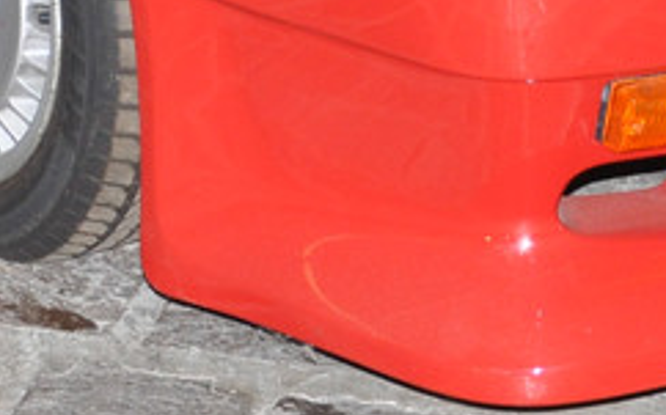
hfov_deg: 9.8
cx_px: 223
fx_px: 3864
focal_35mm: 213
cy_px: -404
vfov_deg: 6.0
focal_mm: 28
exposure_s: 1/60
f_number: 4
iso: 800
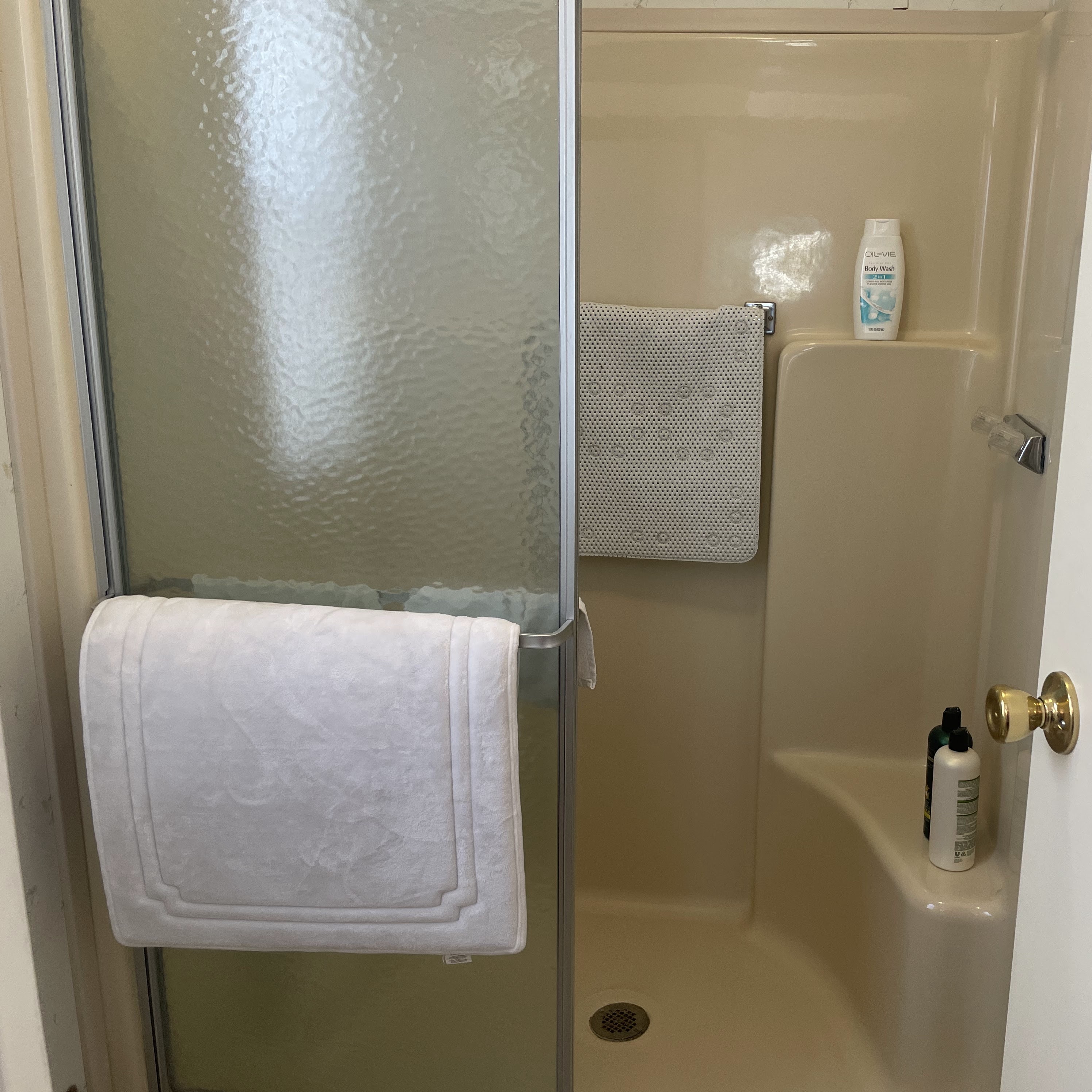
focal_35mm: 31
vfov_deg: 52.5
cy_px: 541
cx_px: 684
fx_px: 1106
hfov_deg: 52.0
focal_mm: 4.2
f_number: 1.6
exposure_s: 1/120
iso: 100
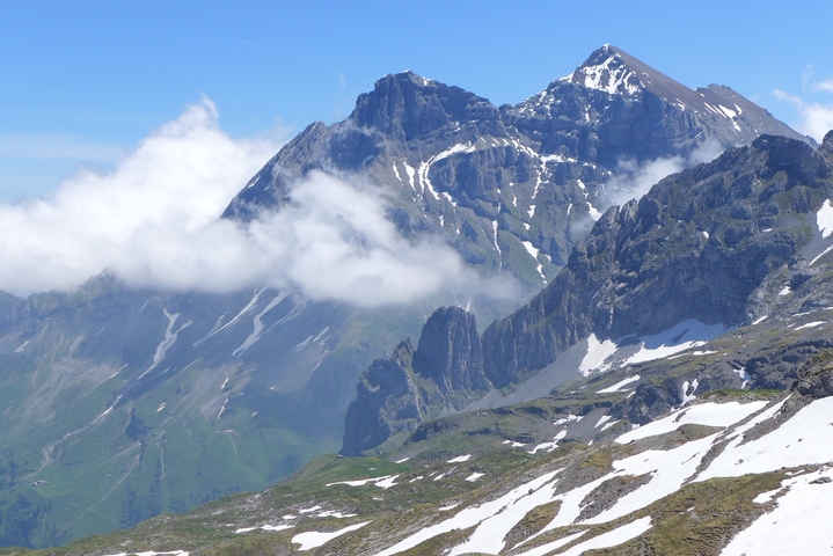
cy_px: 278
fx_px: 1620
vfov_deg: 19.5
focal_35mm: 70
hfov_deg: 28.8
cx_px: 416
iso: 80
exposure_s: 1/1600
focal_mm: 13.7
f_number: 3.2
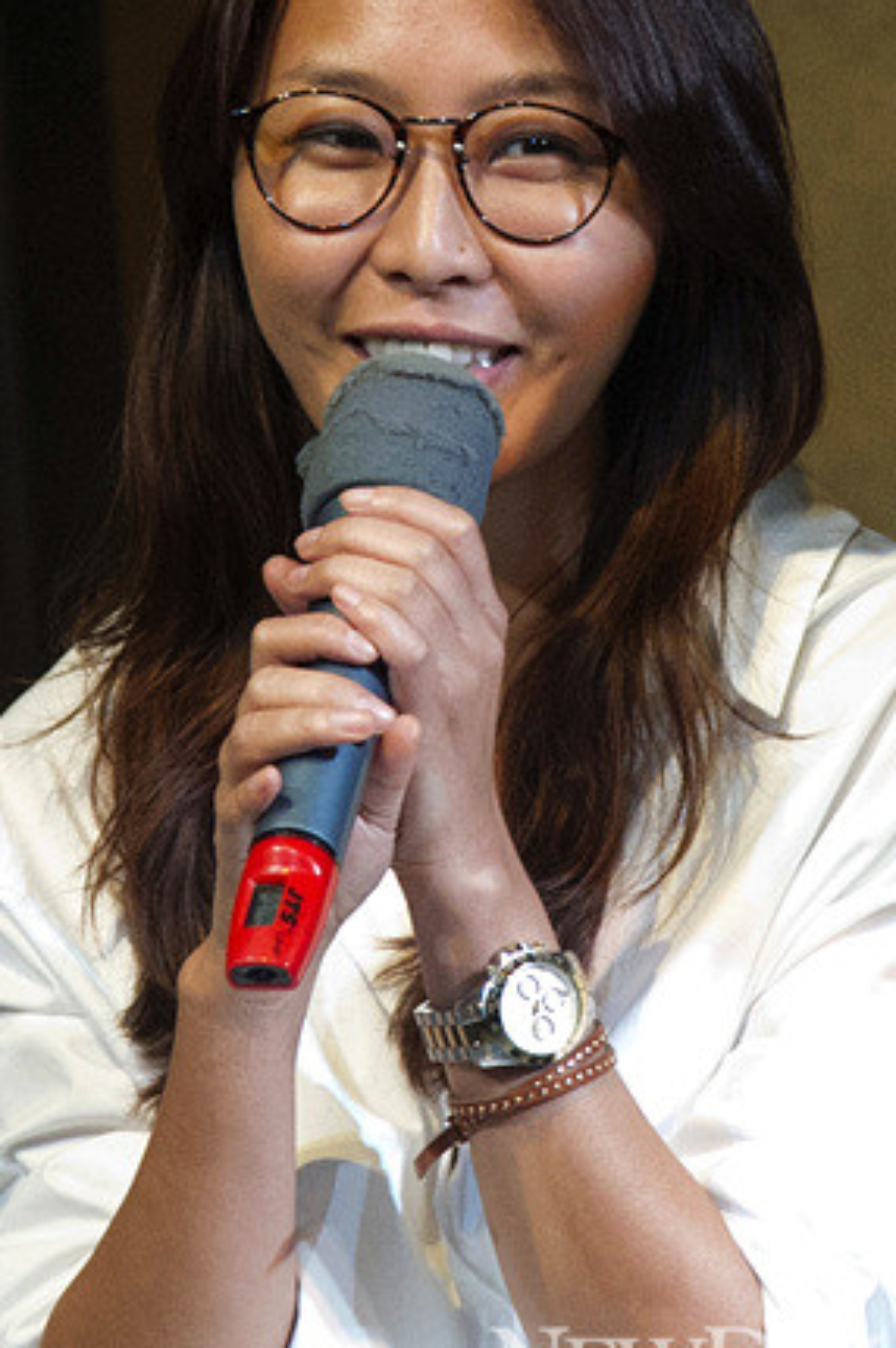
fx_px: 5646
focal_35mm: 151
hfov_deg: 9.1
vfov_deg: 13.6
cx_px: 457
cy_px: 591
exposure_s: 1/125
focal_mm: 120
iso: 6400
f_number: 4
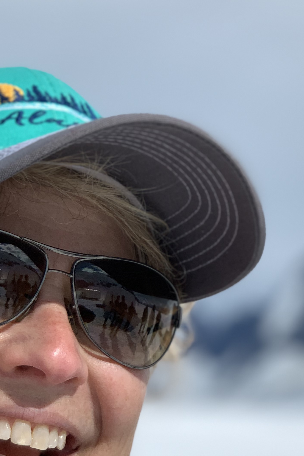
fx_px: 1305
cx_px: 217
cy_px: 252
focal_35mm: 103
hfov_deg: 13.3
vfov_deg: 19.8
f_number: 2.4
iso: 16
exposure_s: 1/2398
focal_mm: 6
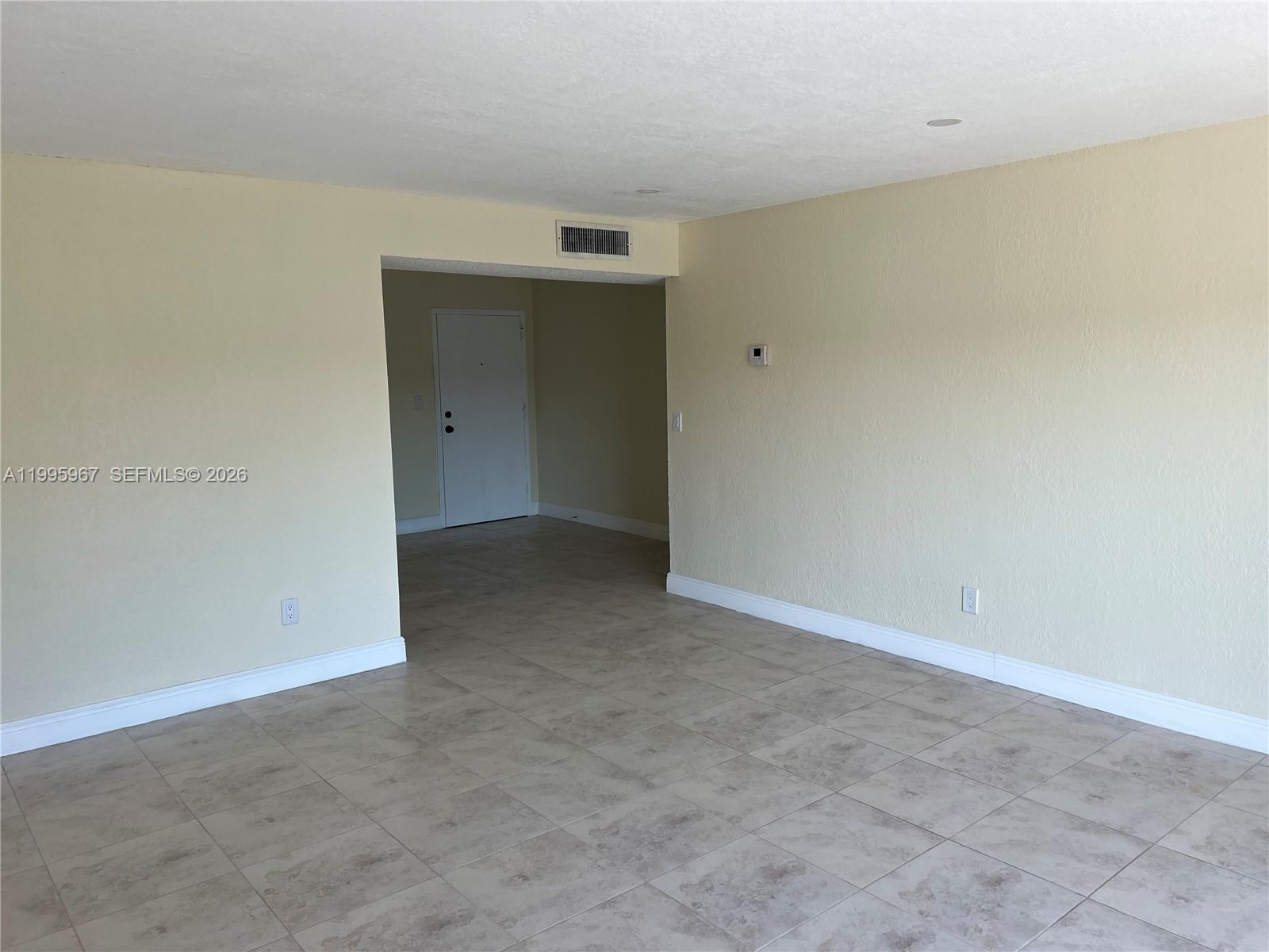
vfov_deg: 53.1
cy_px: 476
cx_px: 634
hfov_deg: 67.3
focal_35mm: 26
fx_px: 953
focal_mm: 5.7
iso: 32
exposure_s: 1/140
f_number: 1.5
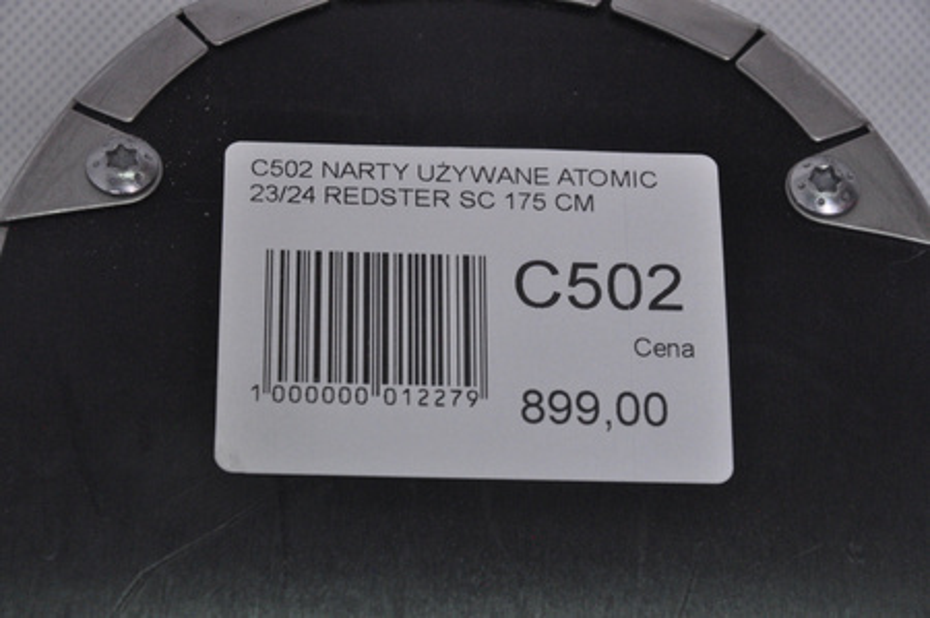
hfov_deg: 13.1
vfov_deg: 8.7
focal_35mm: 158
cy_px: 309
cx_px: 465
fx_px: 4064
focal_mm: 105
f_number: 9.5
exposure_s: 1/125
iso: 3200
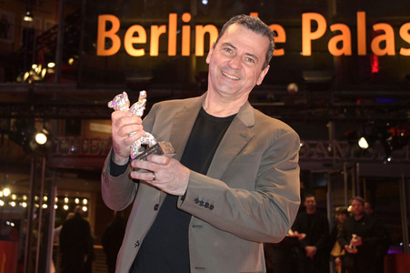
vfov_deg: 28.0
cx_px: 205
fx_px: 546
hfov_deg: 41.1
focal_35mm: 48
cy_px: 136
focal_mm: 48
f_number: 4.5
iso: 1000
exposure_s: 1/250
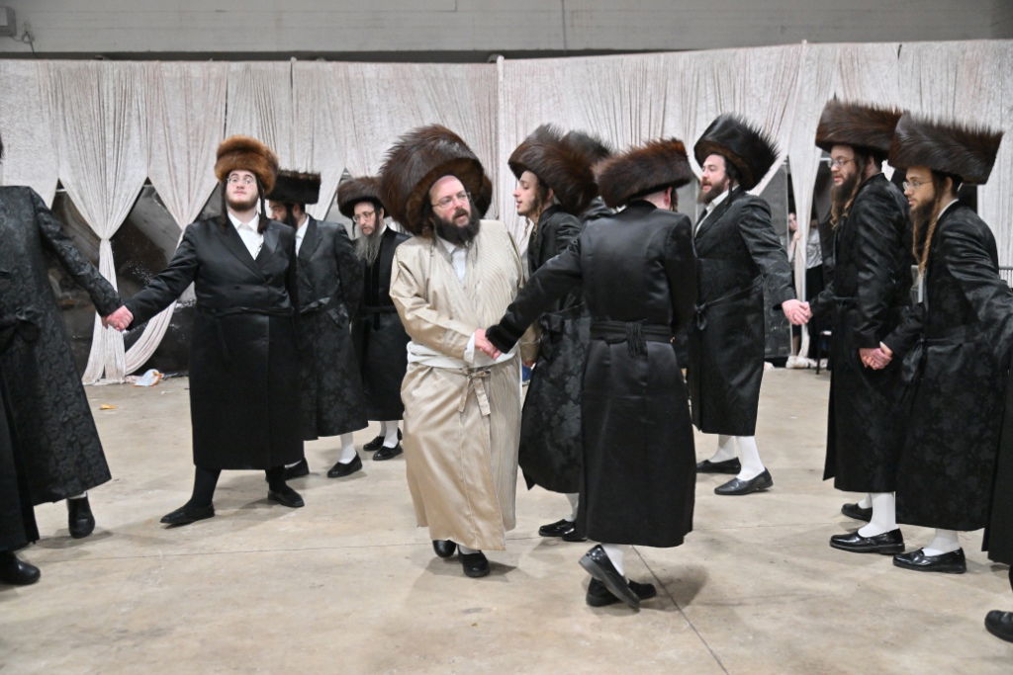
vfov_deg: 38.9
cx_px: 506
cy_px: 338
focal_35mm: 34
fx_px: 957
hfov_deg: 55.8
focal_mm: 34
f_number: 4
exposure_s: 1/250
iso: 2000
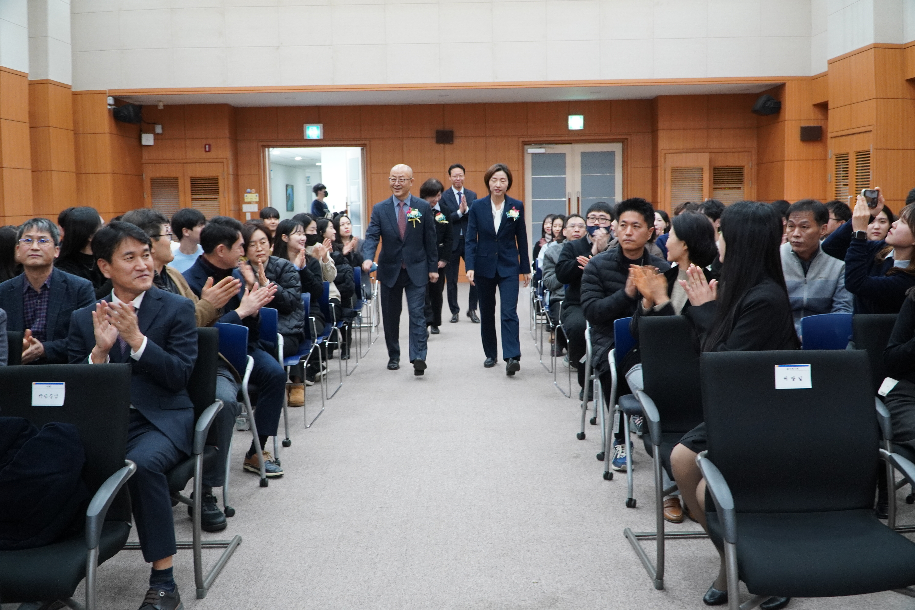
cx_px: 458
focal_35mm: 34
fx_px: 877
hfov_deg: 55.1
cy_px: 305
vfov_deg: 38.4
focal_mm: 23
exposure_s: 1/40
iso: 1250
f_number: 5
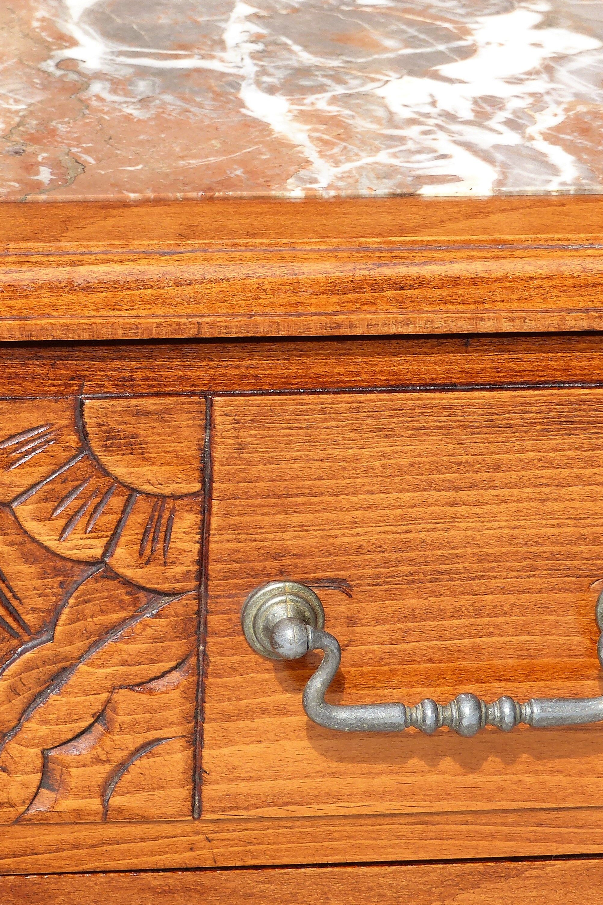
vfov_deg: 7.2
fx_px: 7159
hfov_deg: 4.8
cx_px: 125
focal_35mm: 285
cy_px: 452
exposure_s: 1/400
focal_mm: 33.5
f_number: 4
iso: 100
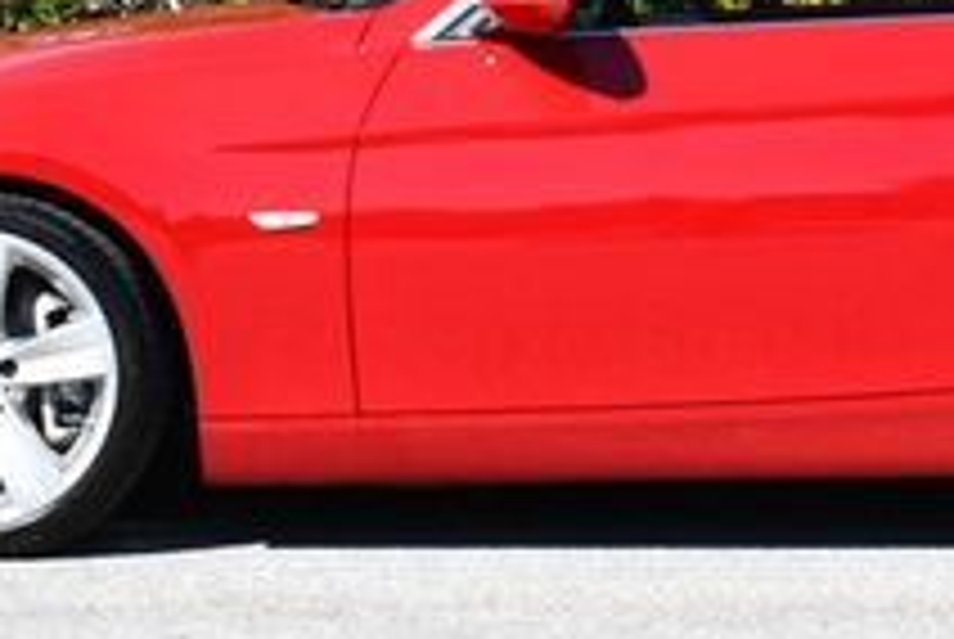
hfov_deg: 11.7
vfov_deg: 7.7
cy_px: -292
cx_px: 828
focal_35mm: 175
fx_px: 4644
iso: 110
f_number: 8
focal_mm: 29
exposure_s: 1/250
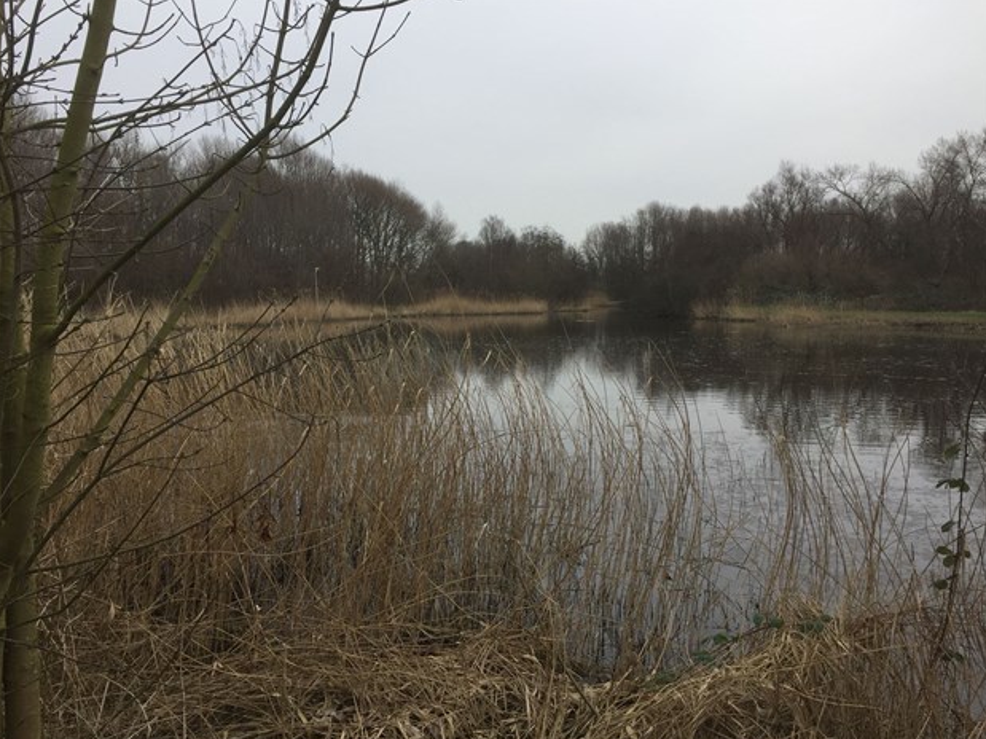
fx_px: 854
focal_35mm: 30
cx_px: 484
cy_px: 374
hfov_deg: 60.0
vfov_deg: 46.8
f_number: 2.2
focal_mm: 4.15
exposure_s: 1/1980
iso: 32
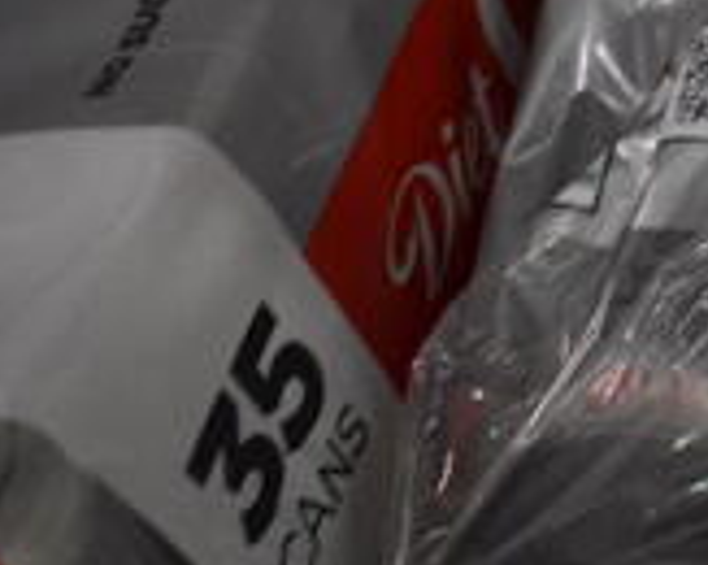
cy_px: 4
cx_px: 1216
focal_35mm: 95
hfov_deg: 17.1
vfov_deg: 15.9
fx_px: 1988
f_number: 3.5
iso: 2500
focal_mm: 18
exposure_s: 1/30
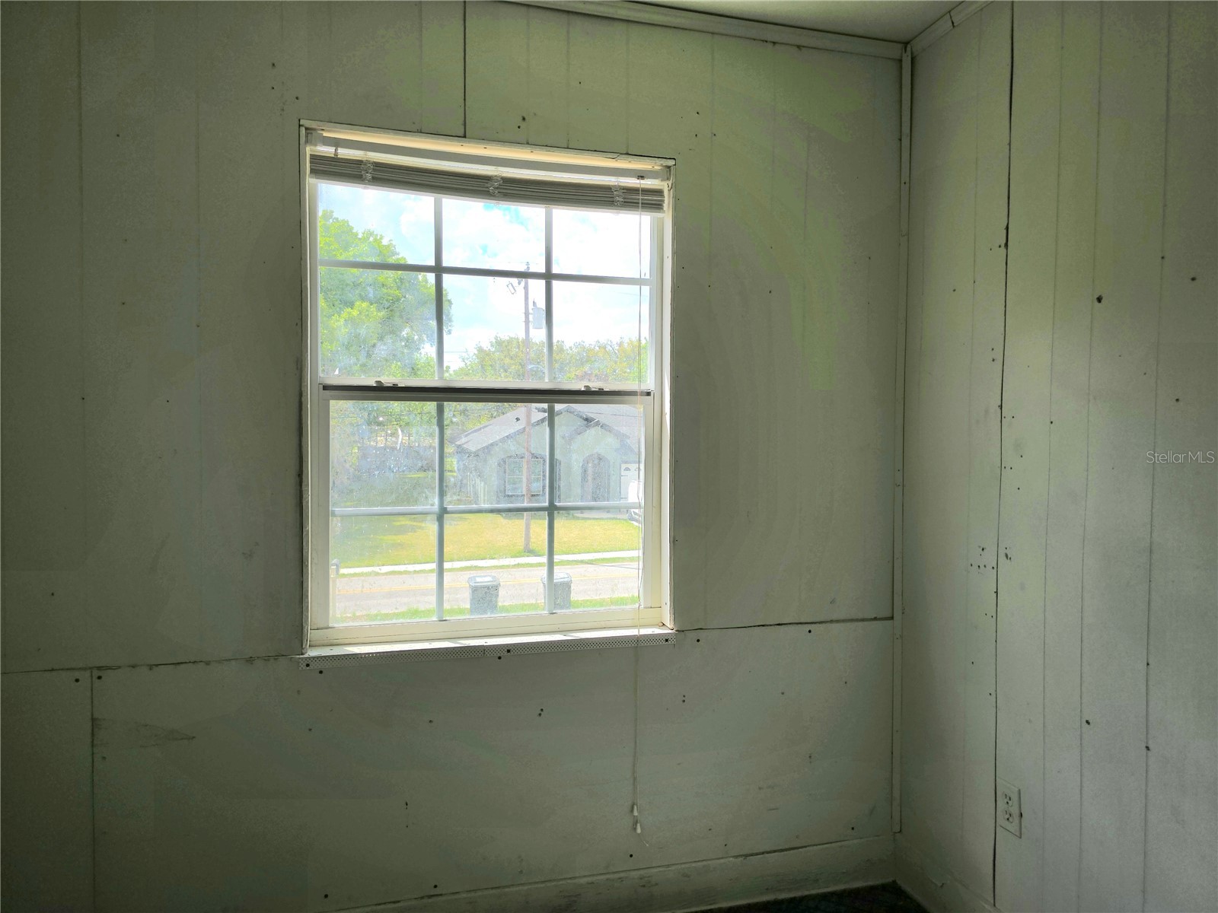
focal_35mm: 23
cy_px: 456
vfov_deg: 58.9
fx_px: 809
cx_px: 609
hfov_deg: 73.9
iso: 12
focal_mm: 6.3
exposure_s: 1/526
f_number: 1.7
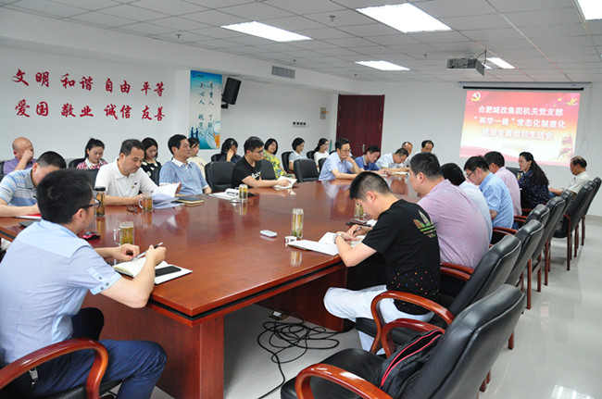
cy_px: 200
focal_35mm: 27
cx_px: 301
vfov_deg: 47.8
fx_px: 451
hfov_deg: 67.5
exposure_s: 1/125
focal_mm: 18
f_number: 5.6
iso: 2000
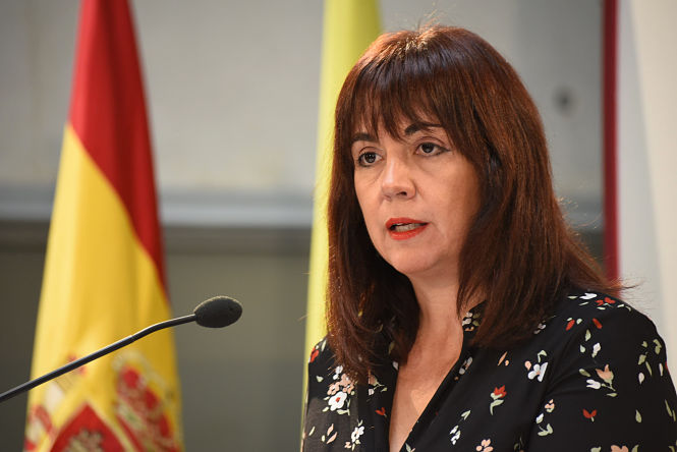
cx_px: 338
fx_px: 3668
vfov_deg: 7.1
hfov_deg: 10.5
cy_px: 226
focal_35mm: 195
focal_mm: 195
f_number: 5.6
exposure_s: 1/125
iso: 1600
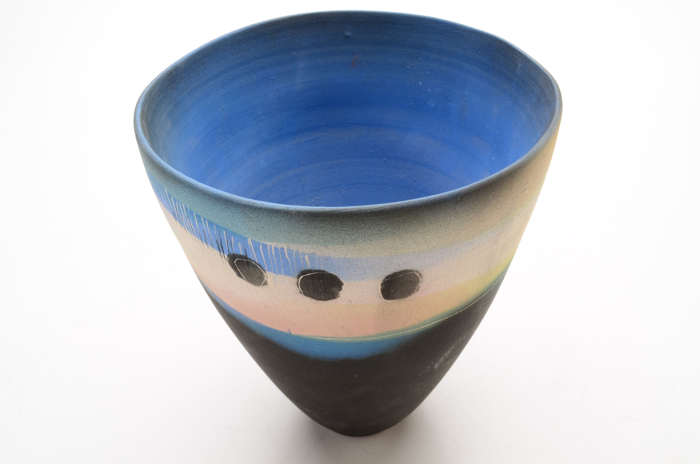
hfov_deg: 53.2
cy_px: 232
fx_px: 699
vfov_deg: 36.7
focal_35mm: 36
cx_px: 350
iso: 100
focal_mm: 24
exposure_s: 1/160
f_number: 18
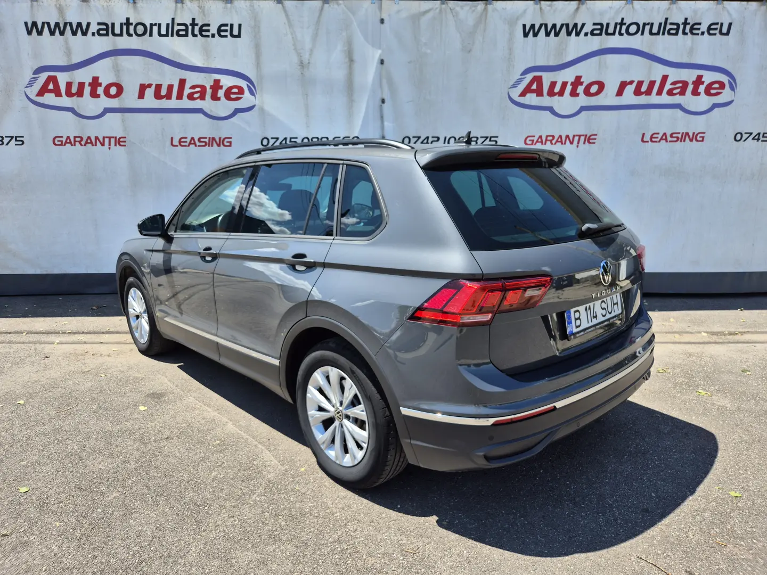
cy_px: 288
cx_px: 384
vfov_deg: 58.9
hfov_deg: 73.9
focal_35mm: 23
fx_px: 510
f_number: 1.8
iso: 25
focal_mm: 5.4
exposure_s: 1/1006
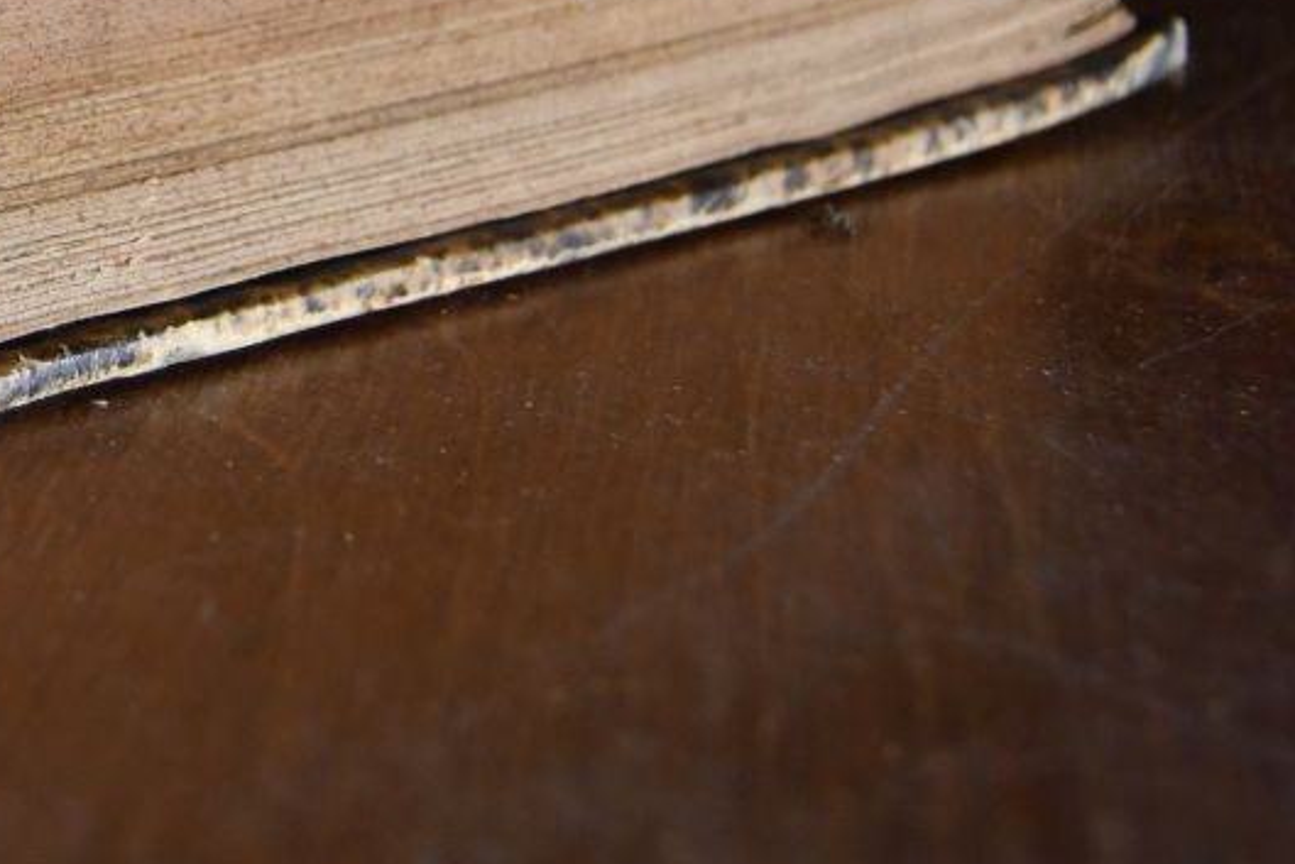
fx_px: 4282
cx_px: -316
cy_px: -31
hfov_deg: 16.4
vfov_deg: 11.4
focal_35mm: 119
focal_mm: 30
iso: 1250
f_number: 4.2
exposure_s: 1/125
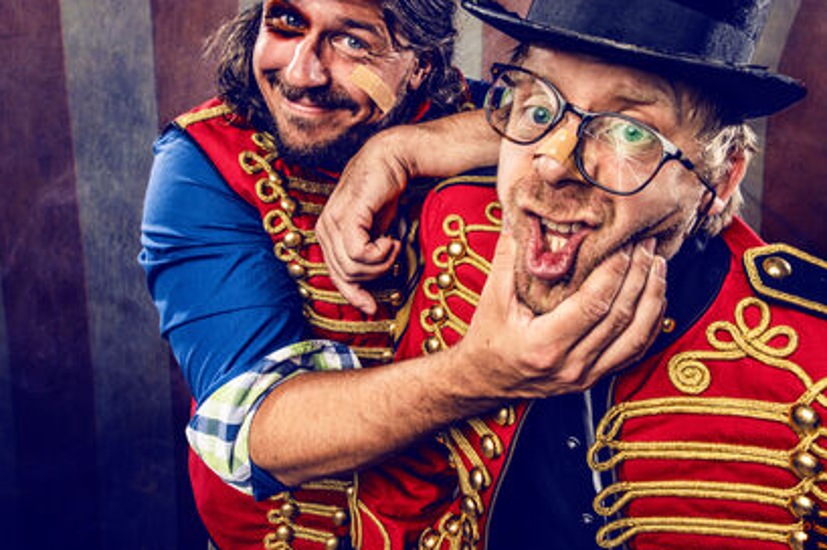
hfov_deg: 78.5
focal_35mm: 22
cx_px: 388
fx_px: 505
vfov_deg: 56.7
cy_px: 219
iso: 100
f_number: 11
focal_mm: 18
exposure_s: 1/160
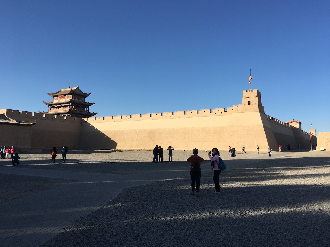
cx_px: 165
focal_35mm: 29
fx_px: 276
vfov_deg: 48.2
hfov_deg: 61.7
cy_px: 124
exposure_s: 1/1399
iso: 25
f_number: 2.2
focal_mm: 4.15
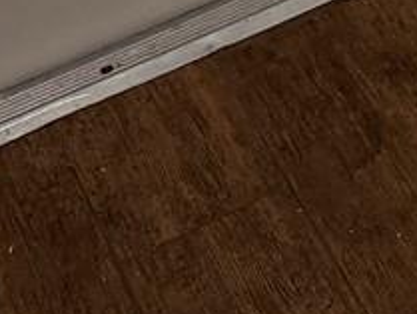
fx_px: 2218
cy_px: -794
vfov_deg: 6.8
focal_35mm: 184
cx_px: 1193
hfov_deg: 9.0
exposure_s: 1/60
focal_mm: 6.76
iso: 200
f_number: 1.78
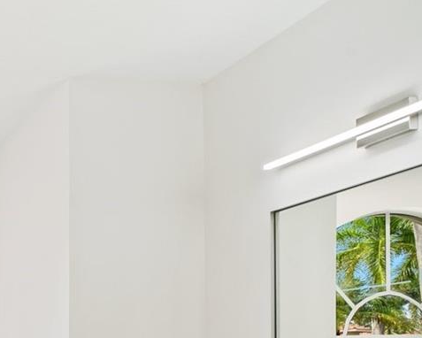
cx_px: -235
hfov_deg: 26.9
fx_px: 550
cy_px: 399
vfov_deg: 29.7
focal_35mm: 44
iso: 200
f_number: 8
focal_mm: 14
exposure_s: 1/15
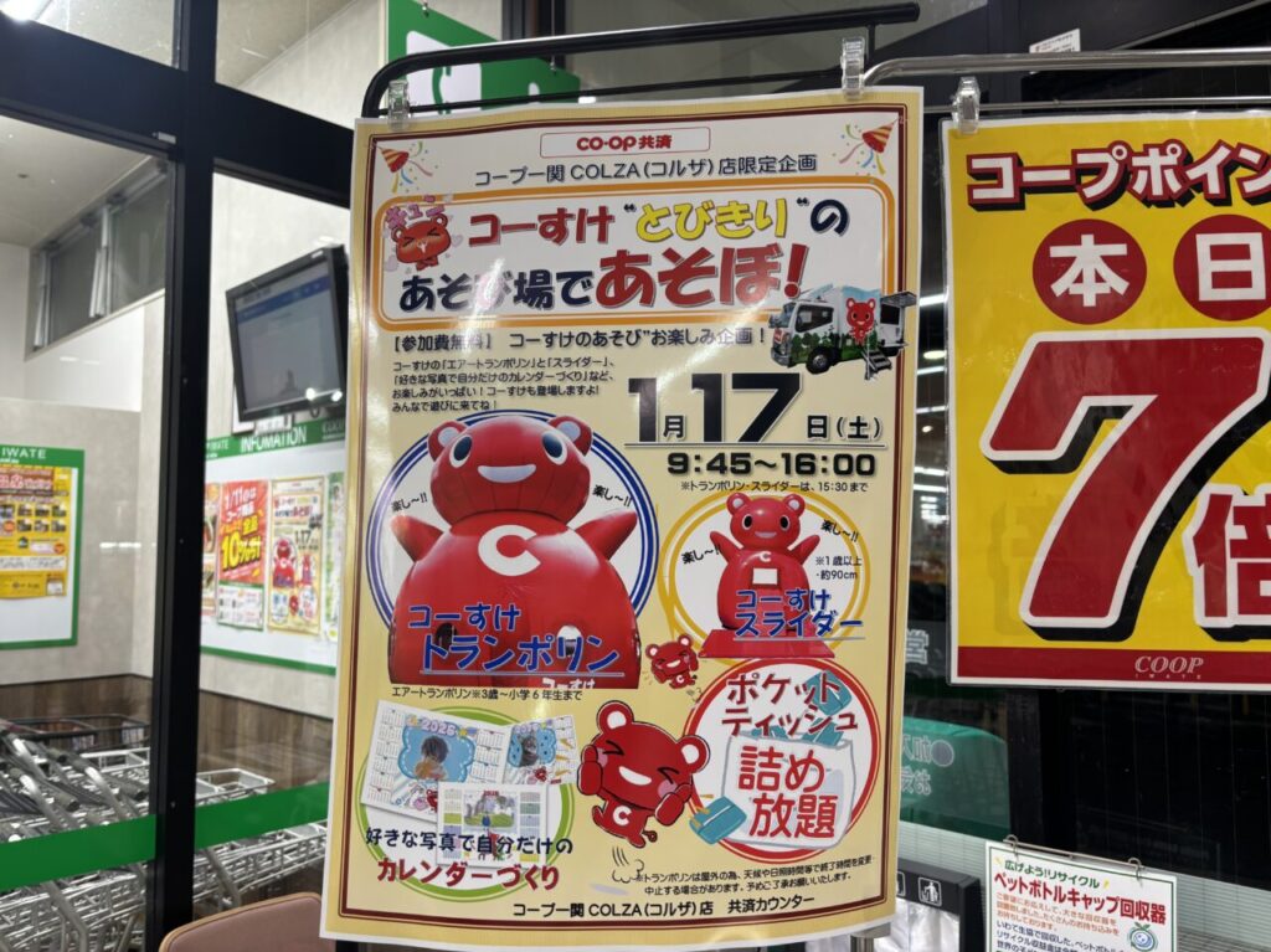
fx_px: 954
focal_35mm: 26
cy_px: 476
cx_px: 636
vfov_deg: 53.0
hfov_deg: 67.3
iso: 64
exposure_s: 1/50
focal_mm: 5.96
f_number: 1.6
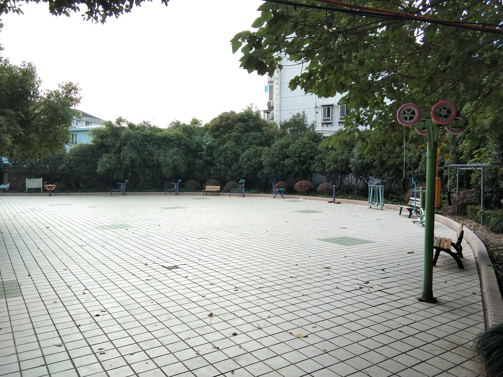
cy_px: 188
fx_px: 450
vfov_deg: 45.4
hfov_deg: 58.4
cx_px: 252
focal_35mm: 31
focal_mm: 3.69
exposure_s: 1/264
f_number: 2.2
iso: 50
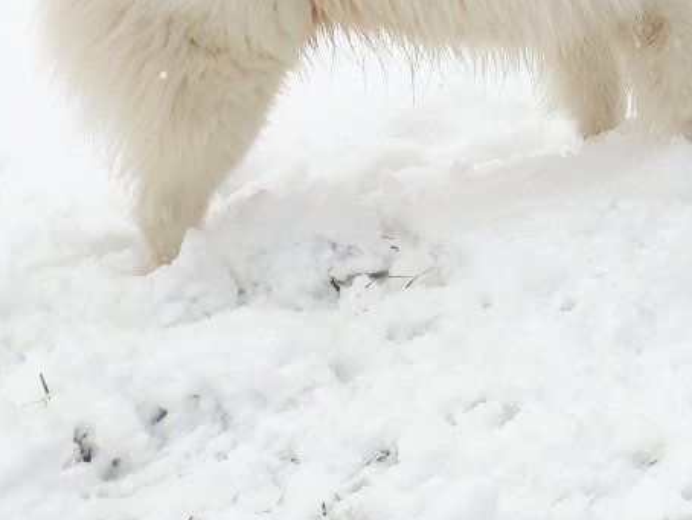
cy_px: -233
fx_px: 1480
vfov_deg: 18.0
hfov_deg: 23.4
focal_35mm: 74
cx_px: 889
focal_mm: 4.22
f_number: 1.8
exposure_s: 1/374
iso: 100
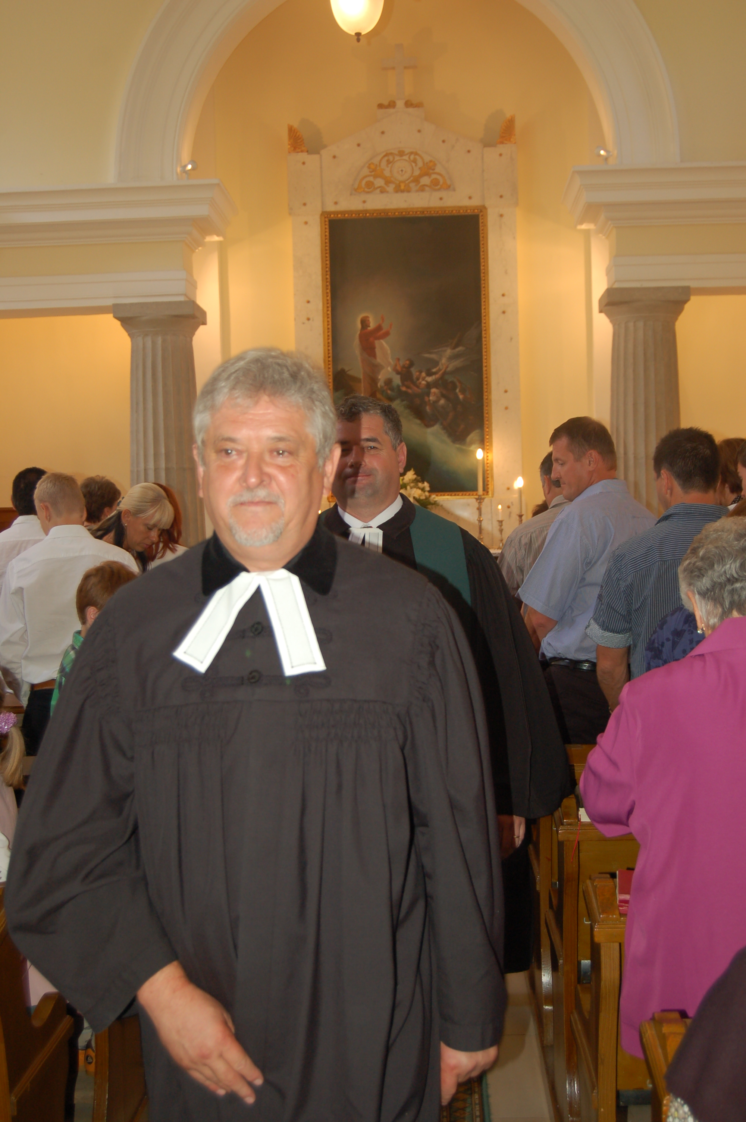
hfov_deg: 29.8
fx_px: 1401
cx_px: 373
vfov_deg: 43.6
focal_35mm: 45
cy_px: 561
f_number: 4.2
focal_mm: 30
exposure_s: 1/60
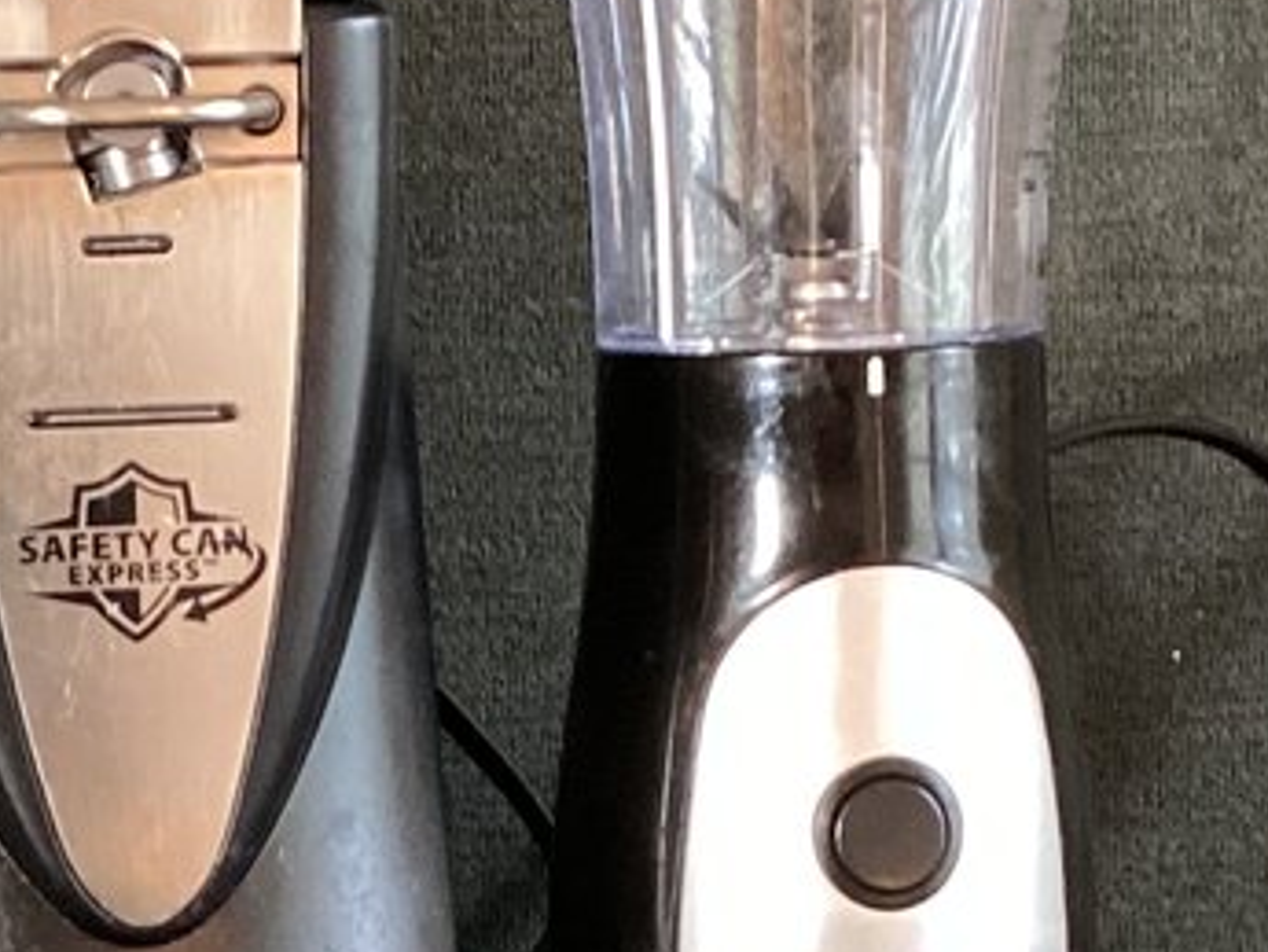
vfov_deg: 10.8
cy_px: 1031
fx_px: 4983
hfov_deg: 14.3
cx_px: 105
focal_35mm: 136
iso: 320
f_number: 2.4
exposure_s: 1/40
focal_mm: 3.3
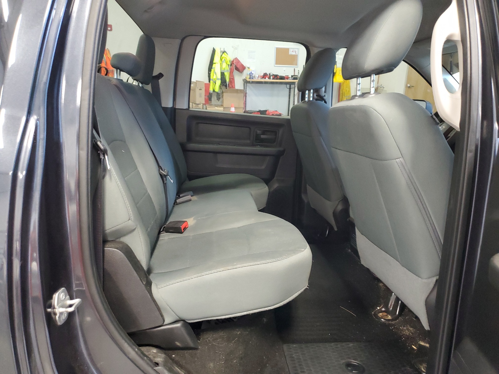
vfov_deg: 53.1
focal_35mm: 26
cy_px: 187
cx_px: 250
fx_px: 375
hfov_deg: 67.3
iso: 327
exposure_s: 1/40
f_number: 1.5
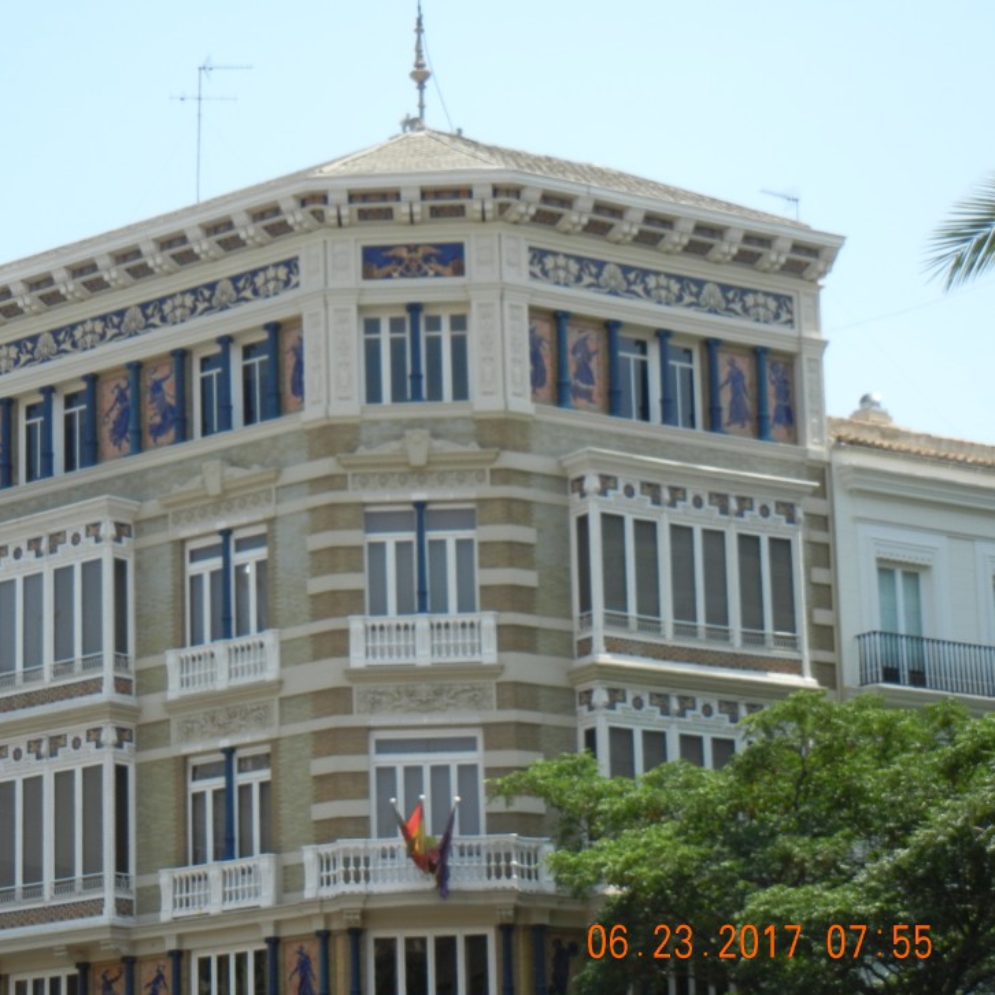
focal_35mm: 111
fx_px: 3610
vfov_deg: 15.7
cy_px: 525
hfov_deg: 15.7
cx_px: 317
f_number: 4.4
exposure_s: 1/550
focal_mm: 16
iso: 160
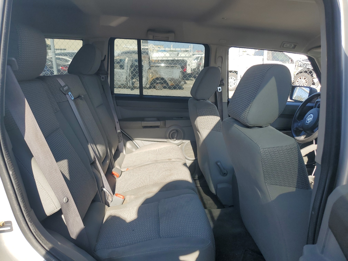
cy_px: 130
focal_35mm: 26
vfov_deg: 53.1
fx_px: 261
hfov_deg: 67.3
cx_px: 174
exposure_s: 1/833
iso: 50
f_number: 1.5
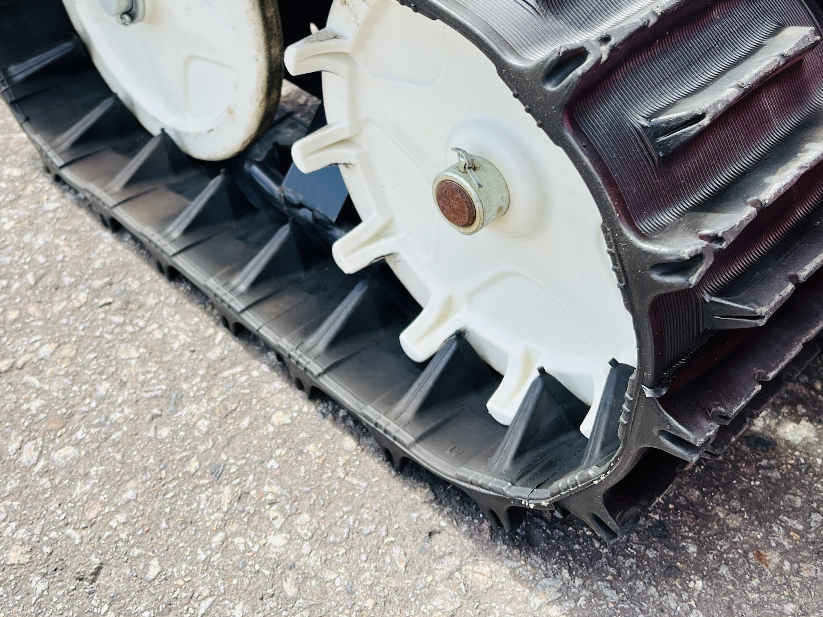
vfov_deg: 31.9
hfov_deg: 42.8
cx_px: 351
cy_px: 115
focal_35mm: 44
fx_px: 1046
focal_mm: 5.1
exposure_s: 1/772
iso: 50
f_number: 1.6
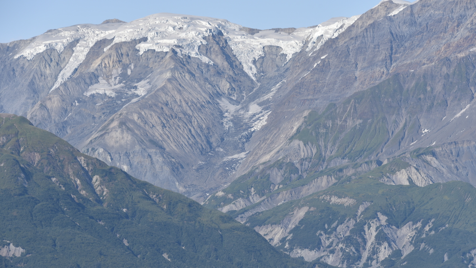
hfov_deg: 12.7
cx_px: 246
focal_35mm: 169
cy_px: 160
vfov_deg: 7.2
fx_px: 2134
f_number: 8
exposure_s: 1/320
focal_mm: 150
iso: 100
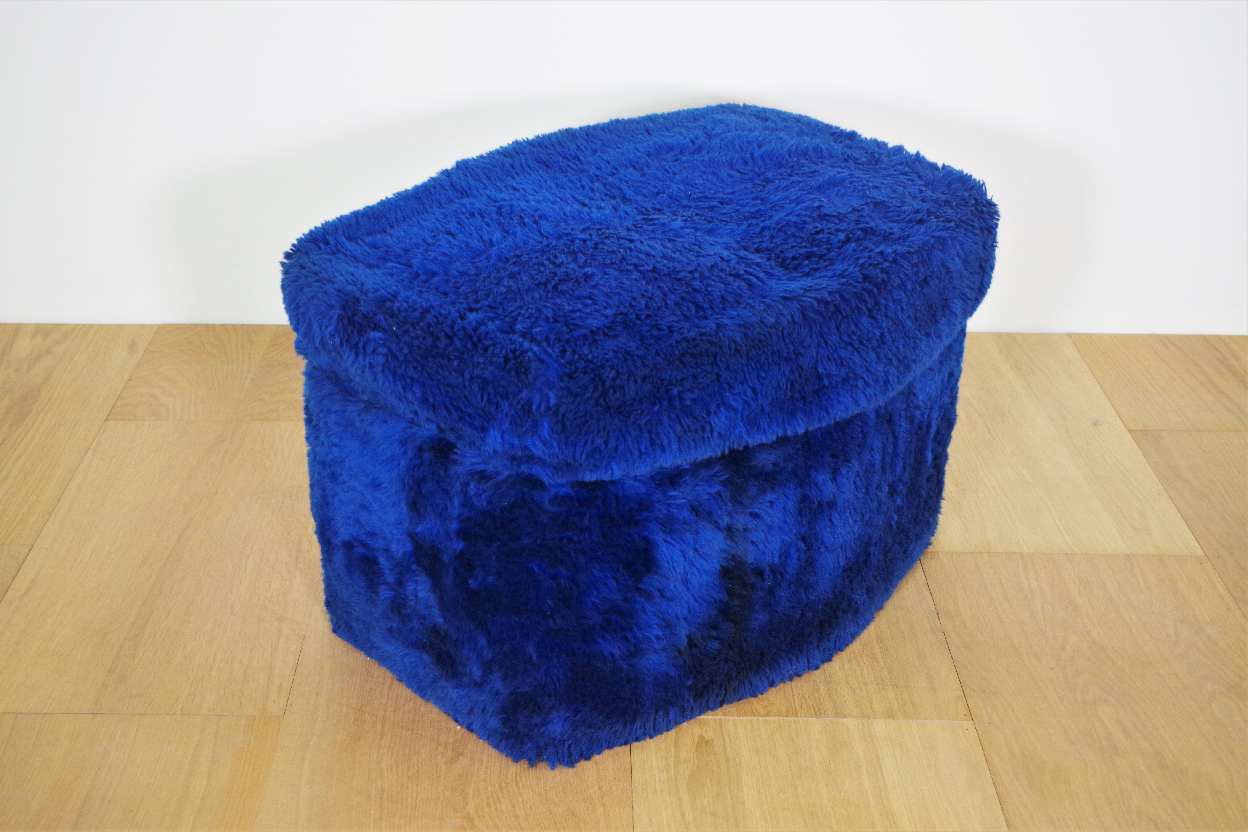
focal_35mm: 46
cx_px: 624
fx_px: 1594
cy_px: 416
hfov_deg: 42.7
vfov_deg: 29.2
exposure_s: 1/60
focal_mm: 30.63
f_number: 4
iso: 800
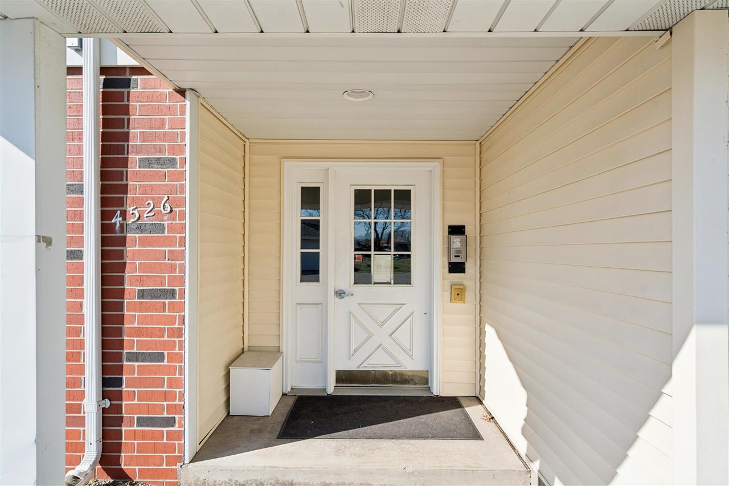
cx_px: 364
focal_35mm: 21
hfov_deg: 81.2
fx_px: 425
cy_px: 243
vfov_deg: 59.5
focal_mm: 21
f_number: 8
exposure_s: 1/1000
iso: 400
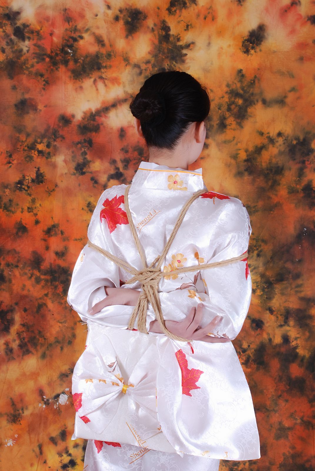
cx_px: 158
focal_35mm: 60
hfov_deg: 22.7
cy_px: 236
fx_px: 785
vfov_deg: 33.4
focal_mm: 40
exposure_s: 1/8
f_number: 11
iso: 100
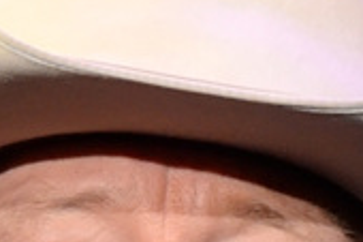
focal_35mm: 1094
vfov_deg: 1.3
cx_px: 98
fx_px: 11020
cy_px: 653
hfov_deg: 1.9
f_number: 3.2
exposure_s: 1/320
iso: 800
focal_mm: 155
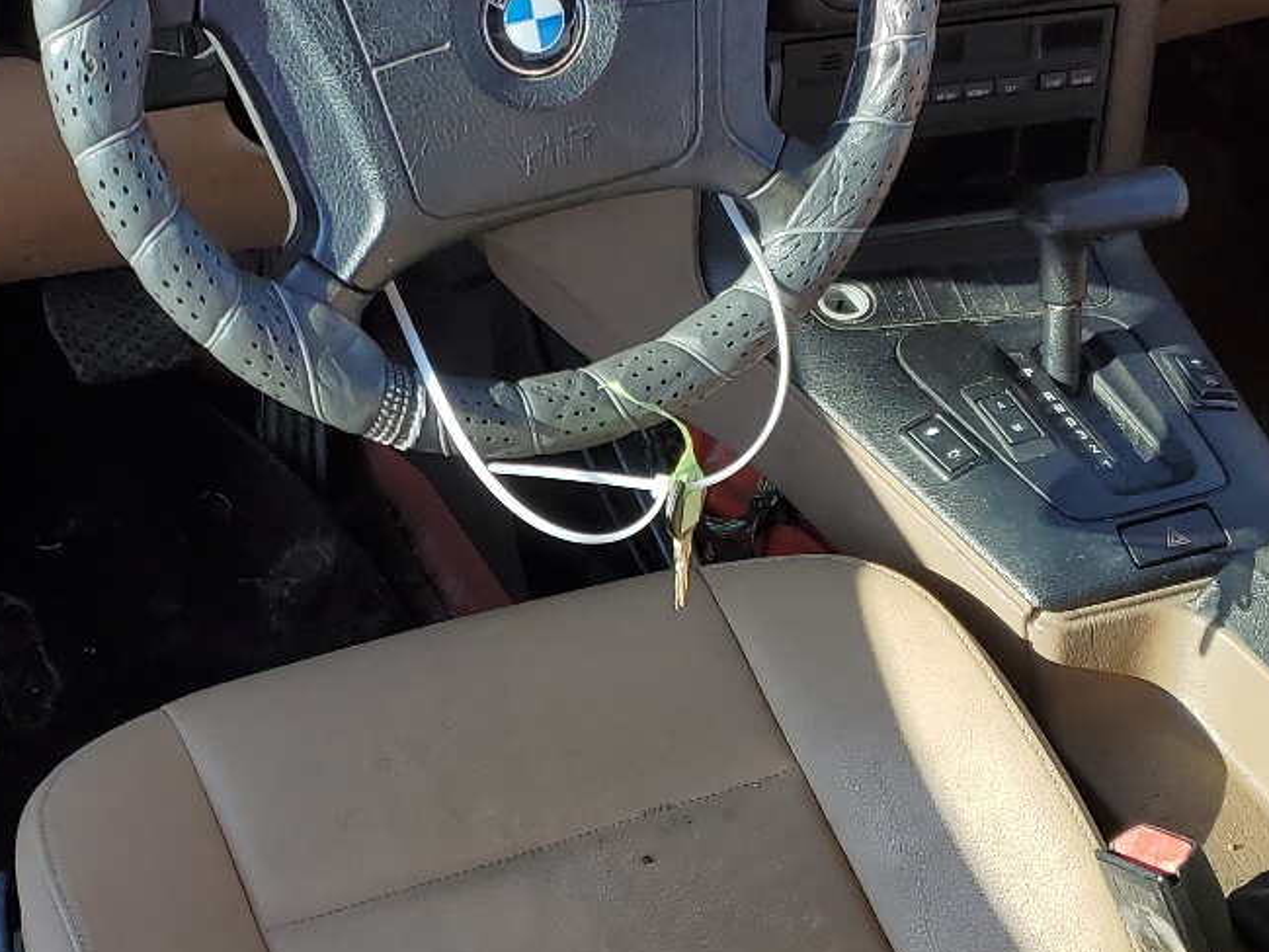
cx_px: 535
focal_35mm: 64
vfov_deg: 22.9
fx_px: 2347
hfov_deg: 30.2
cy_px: 574
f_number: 1.5
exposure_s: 1/769
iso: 50
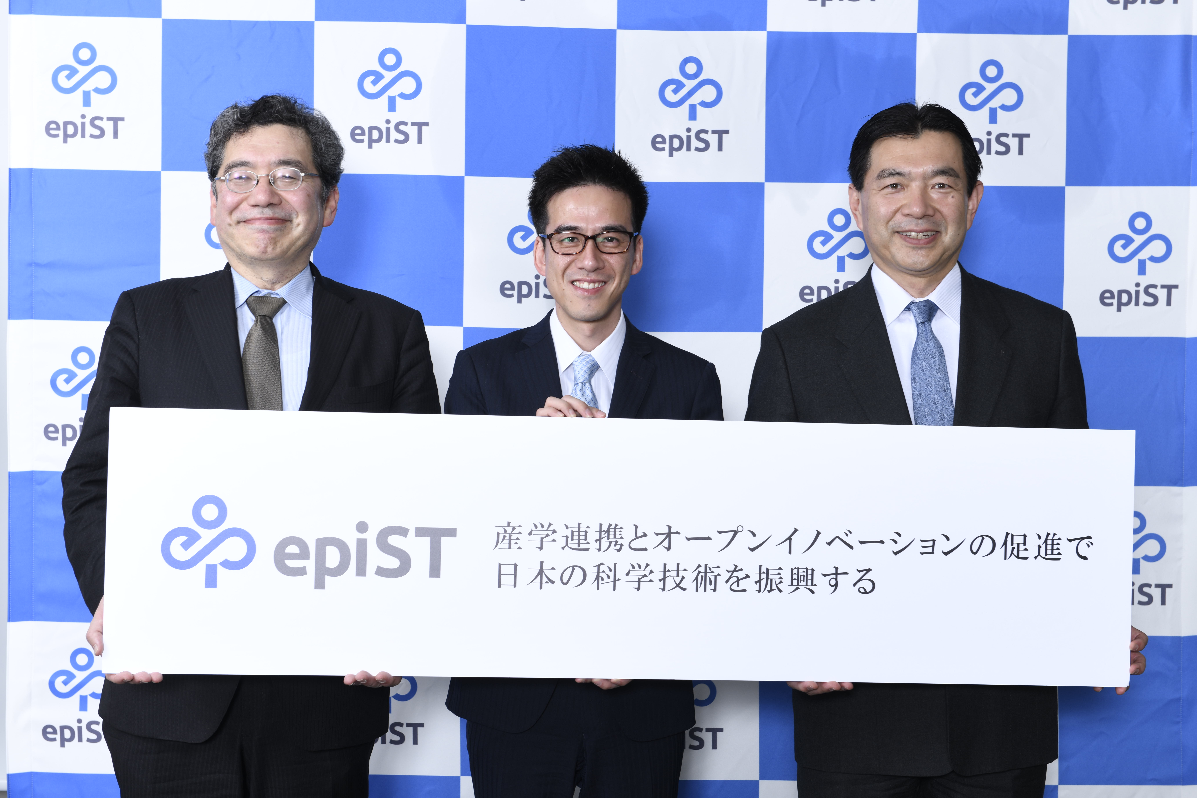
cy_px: 399
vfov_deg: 19.5
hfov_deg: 28.8
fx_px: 2327
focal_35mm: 70
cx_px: 598
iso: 200
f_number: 8
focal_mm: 70
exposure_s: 1/160
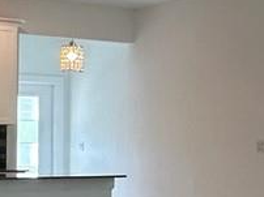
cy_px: 132
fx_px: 846
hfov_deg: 16.0
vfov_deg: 13.3
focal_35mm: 111
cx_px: 416
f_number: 2.2
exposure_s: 1/120
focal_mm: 2.22
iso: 100
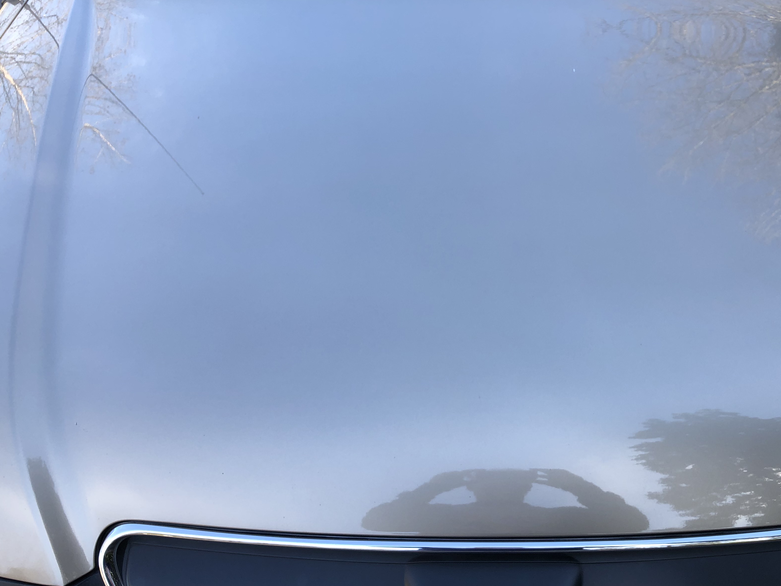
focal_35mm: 36
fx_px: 812
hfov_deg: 50.7
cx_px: 501
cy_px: 306
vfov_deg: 39.6
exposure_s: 1/191
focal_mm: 3.99
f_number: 1.8
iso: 20
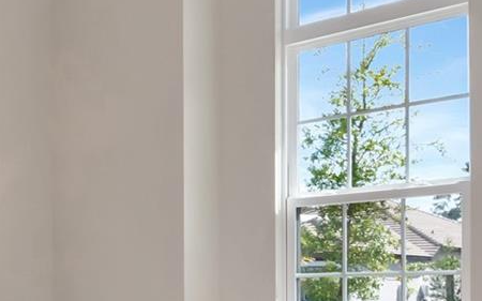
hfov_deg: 31.5
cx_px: -3
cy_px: 327
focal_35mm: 60
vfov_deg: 20.7
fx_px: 786
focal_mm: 11
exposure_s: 1/200
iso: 640
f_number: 11
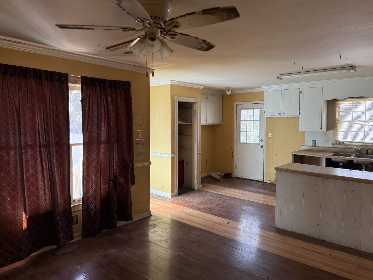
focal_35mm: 25
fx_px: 269
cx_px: 192
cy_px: 136
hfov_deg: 69.4
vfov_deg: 54.9
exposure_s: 1/87
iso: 200
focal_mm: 6.76
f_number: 1.78
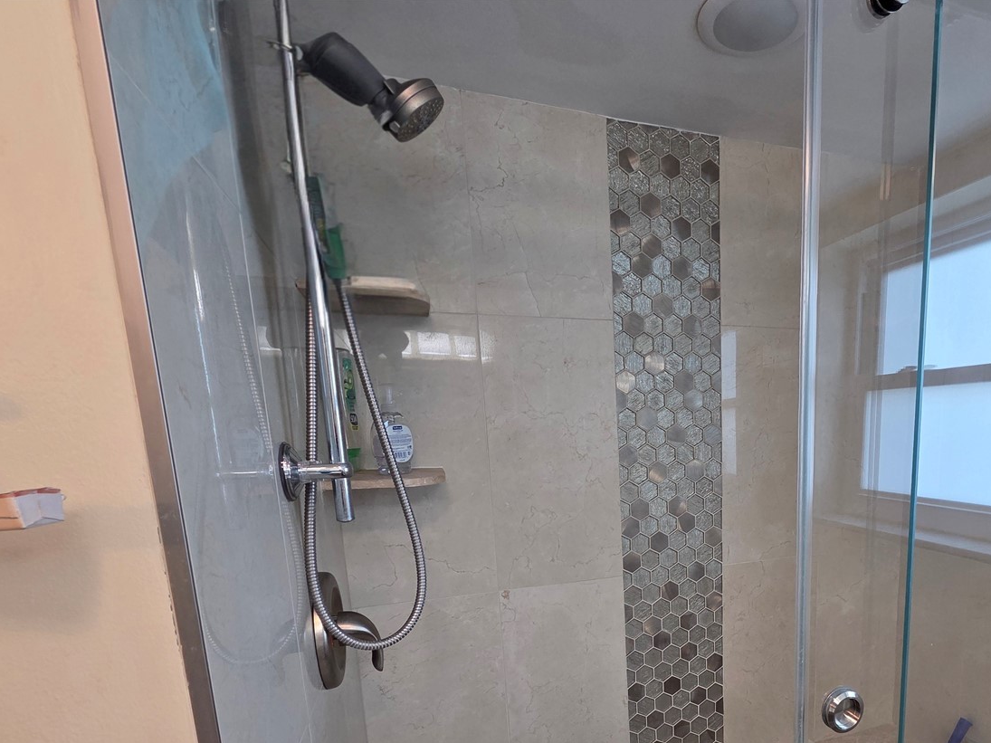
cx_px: 663
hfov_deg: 81.7
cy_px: 541
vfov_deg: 65.2
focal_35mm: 19
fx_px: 544
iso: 80
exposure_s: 1/120
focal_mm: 2.2
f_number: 2.2
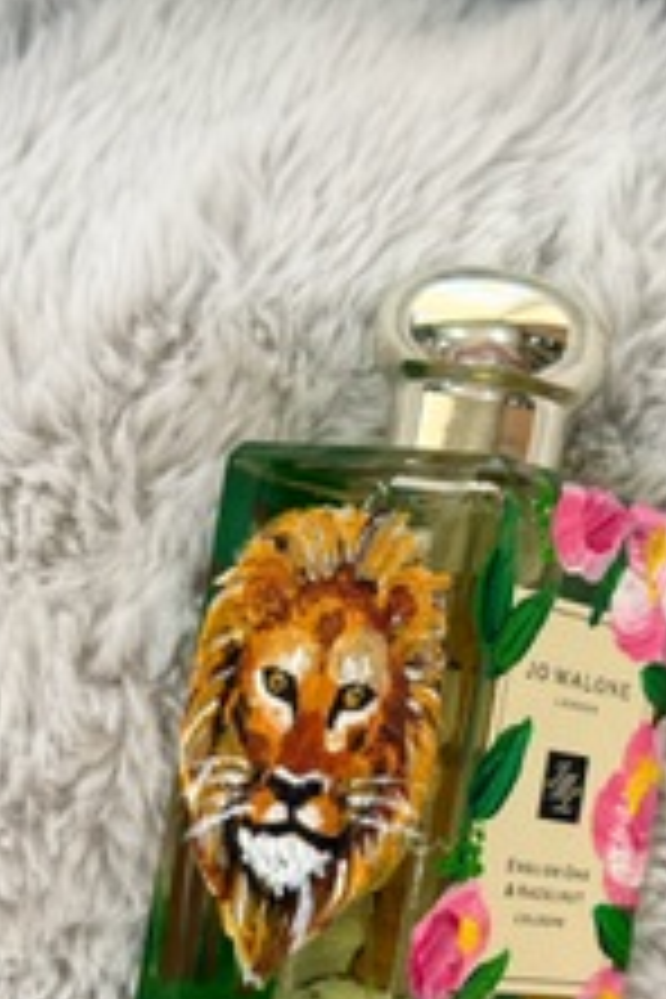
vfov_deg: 26.0
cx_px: 414
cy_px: 756
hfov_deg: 17.7
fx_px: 2137
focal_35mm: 77
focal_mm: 6.76
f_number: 1.78
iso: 125
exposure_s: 1/50
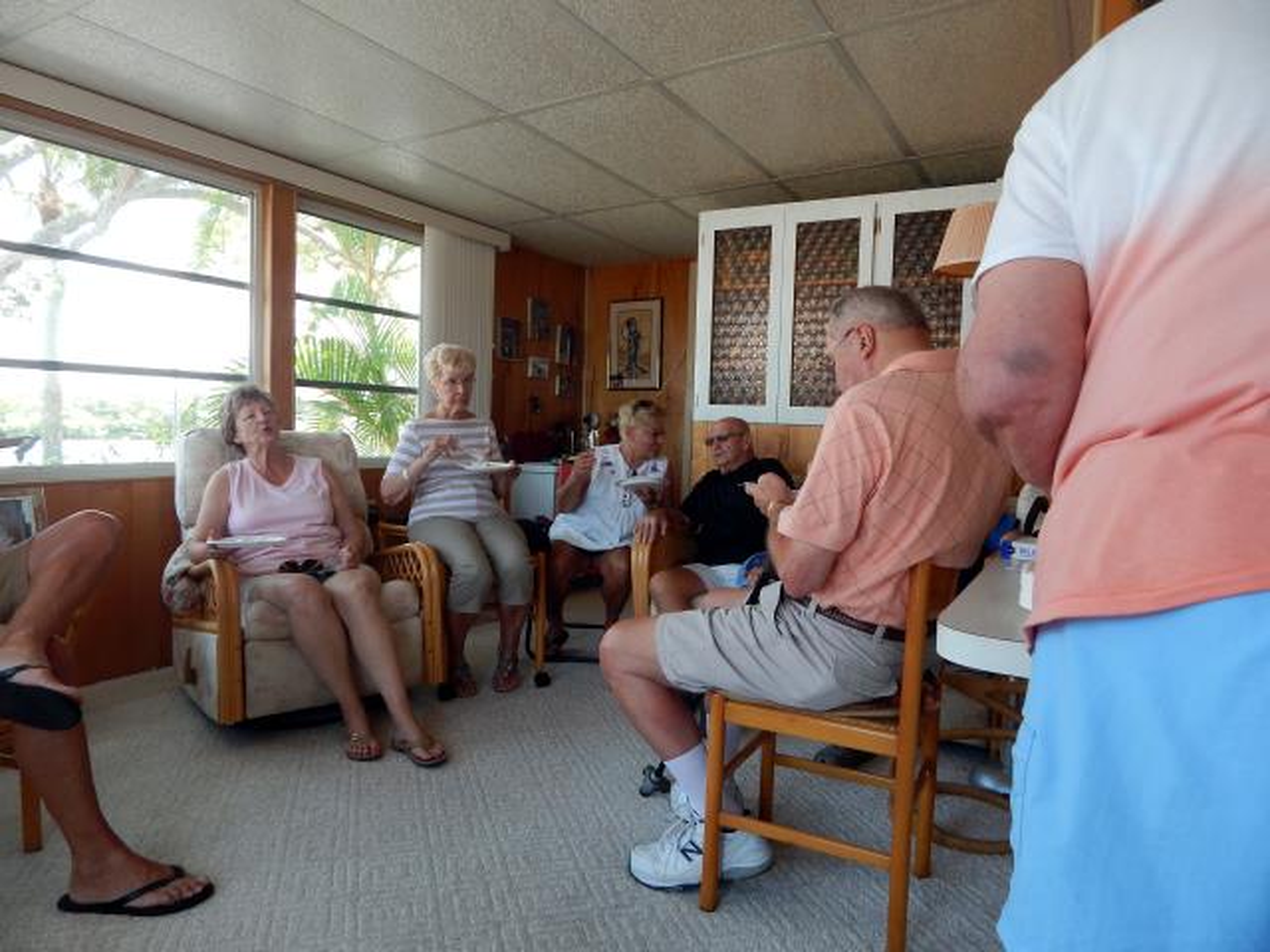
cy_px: 476
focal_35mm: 22
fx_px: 807
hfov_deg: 76.4
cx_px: 635
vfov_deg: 61.1
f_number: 3
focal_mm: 4
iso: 125
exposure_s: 1/50
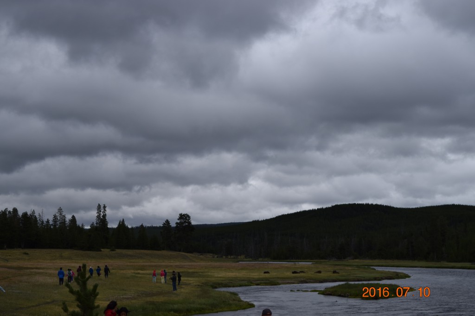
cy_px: 158
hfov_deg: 24.6
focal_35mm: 82
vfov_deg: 16.5
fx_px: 1088
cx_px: 238
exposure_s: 1/500
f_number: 8
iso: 200
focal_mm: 55
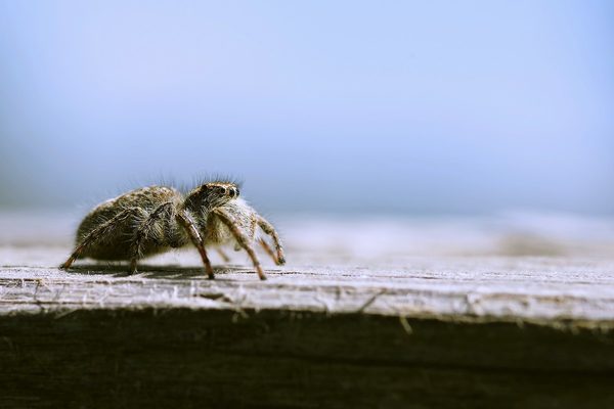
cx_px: 307
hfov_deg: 20.4
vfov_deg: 13.7
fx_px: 1705
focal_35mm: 100
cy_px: 204
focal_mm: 100
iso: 200
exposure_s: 1/125
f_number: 8
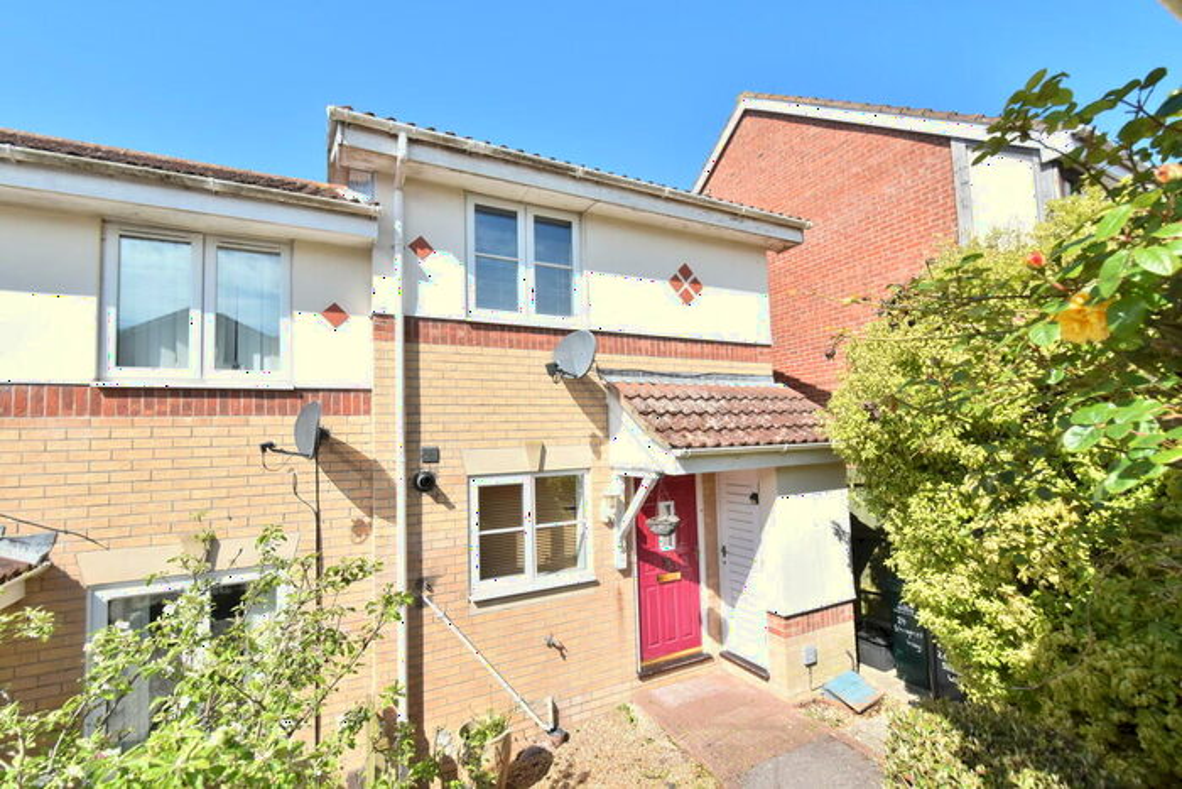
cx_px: 591
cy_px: 394
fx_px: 493
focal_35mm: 15
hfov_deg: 100.4
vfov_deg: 77.4
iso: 500
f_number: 10
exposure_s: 1/400
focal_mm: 10
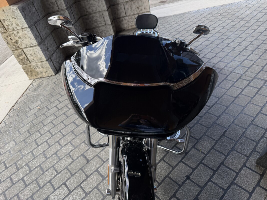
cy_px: 100
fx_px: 185
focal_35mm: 24
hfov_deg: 71.6
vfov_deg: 56.8
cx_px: 134
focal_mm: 6.76
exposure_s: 1/445
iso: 80
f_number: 1.78
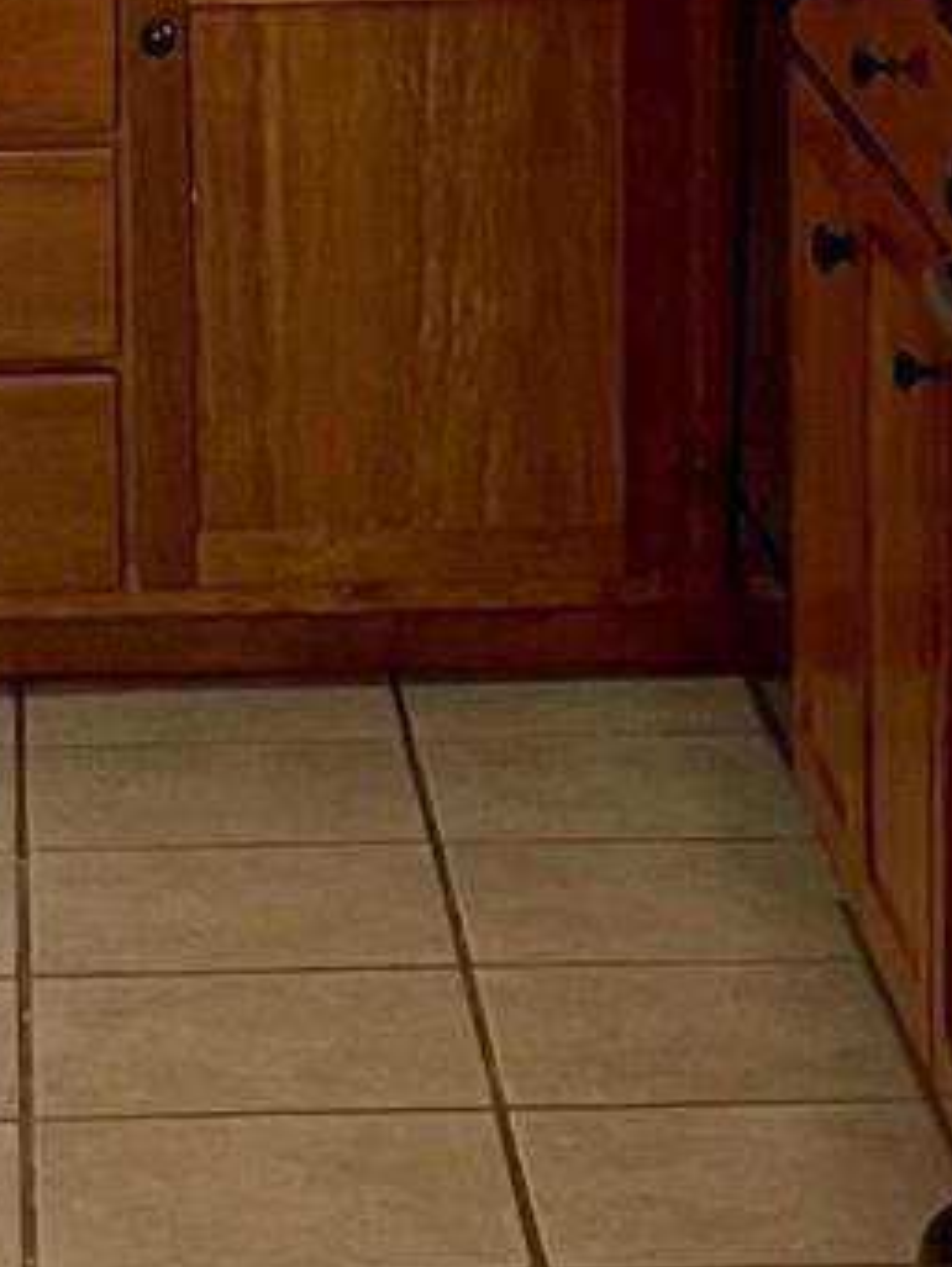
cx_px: 359
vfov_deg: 11.3
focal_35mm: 175
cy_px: 296
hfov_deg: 8.5
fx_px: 6409
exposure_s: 1/73
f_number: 1.6
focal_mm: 5.1
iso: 125
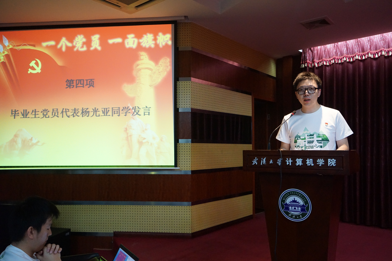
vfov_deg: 45.0
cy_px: 130
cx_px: 196
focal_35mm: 29
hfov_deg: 63.7
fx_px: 316
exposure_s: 1/160
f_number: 4
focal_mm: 29
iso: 6400
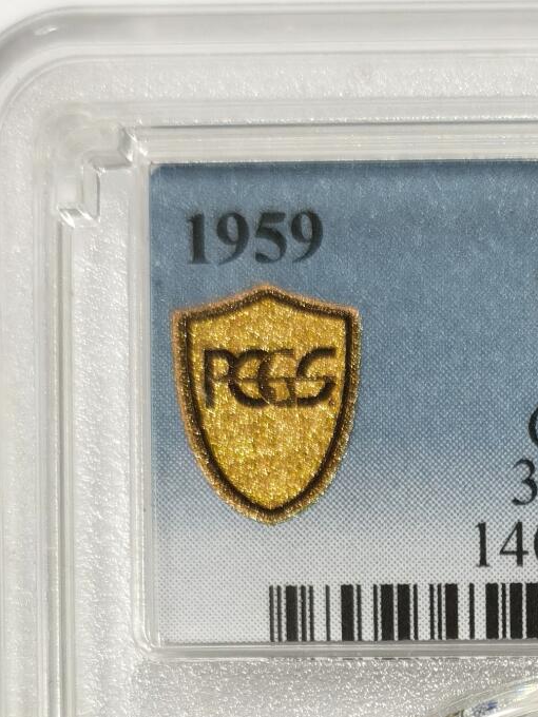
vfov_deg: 13.3
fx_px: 2963
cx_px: 660
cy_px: 931
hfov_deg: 10.2
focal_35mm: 143
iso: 125
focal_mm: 5.56
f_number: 16
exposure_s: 1/100
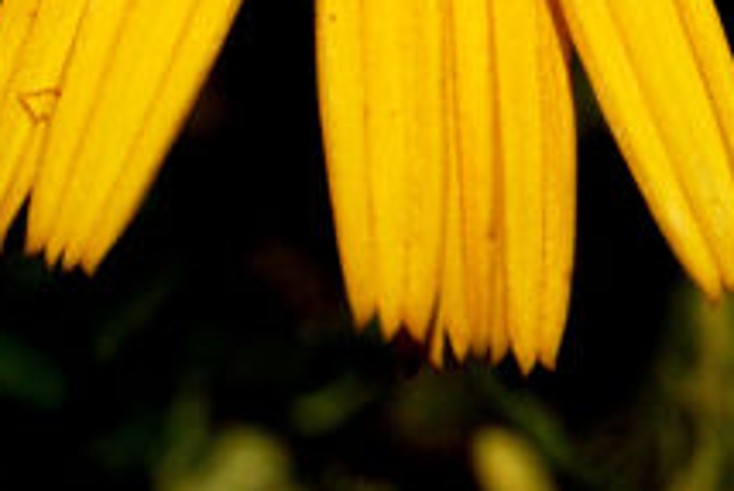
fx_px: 7841
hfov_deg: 5.4
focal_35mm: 384
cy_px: -628
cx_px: 321
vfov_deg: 3.5
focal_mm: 55
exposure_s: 1/640
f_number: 13
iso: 200
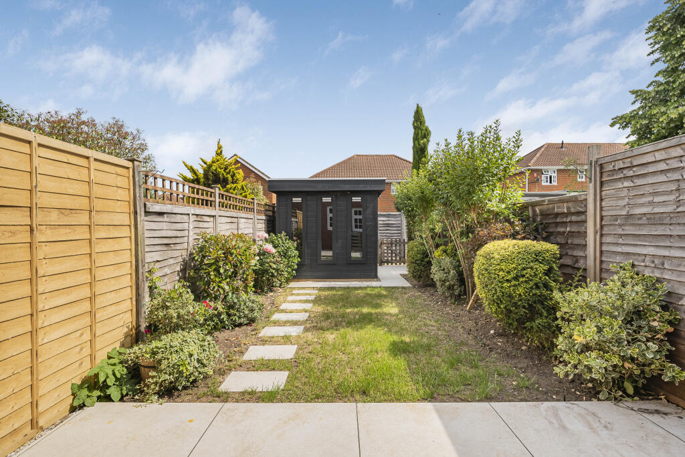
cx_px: 342
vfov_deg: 73.8
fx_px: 304
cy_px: 228
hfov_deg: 96.7
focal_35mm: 16
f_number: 9
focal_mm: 16
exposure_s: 1/200
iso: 800
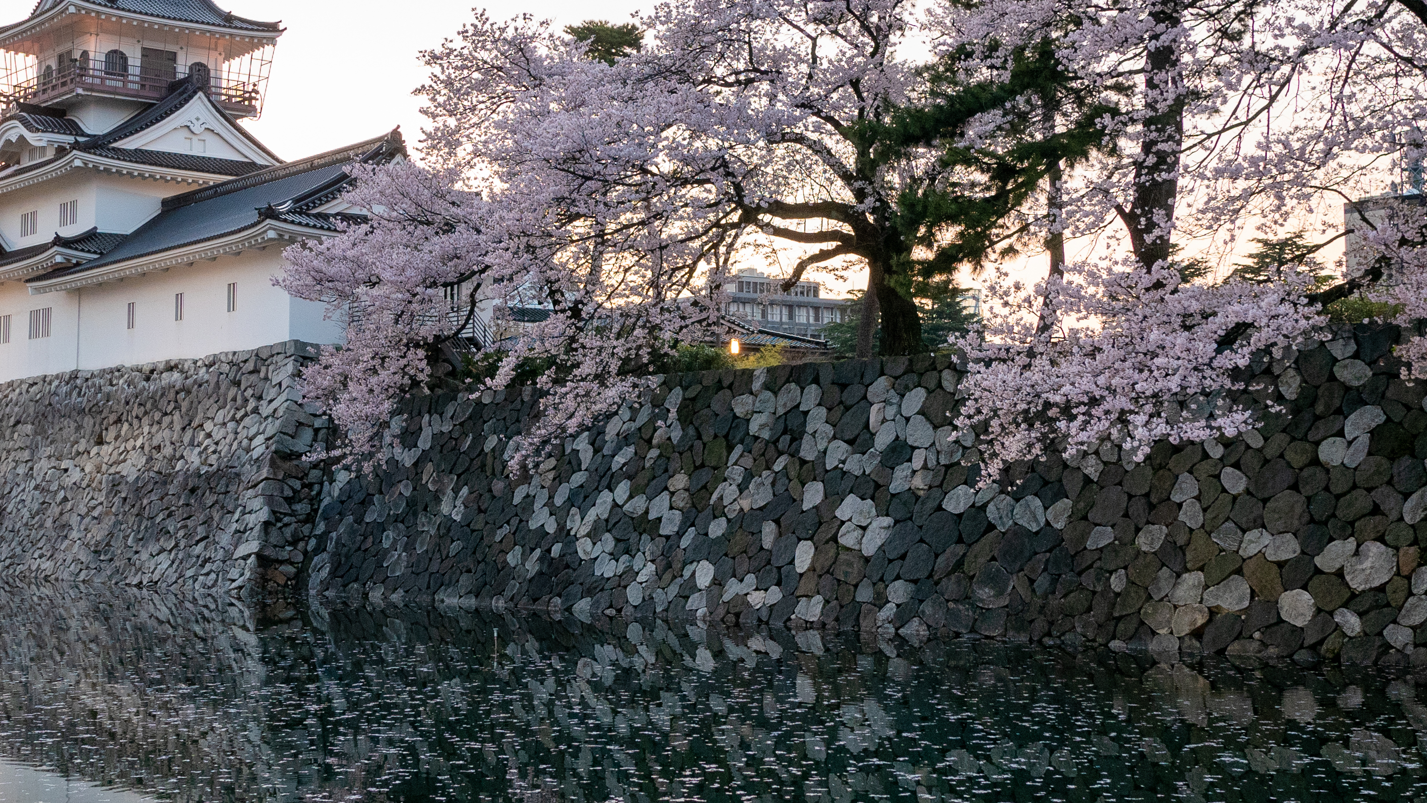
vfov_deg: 23.0
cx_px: 779
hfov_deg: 39.8
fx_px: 1968
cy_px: 302
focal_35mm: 52
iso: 400
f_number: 3.2
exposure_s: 1/100
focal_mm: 15
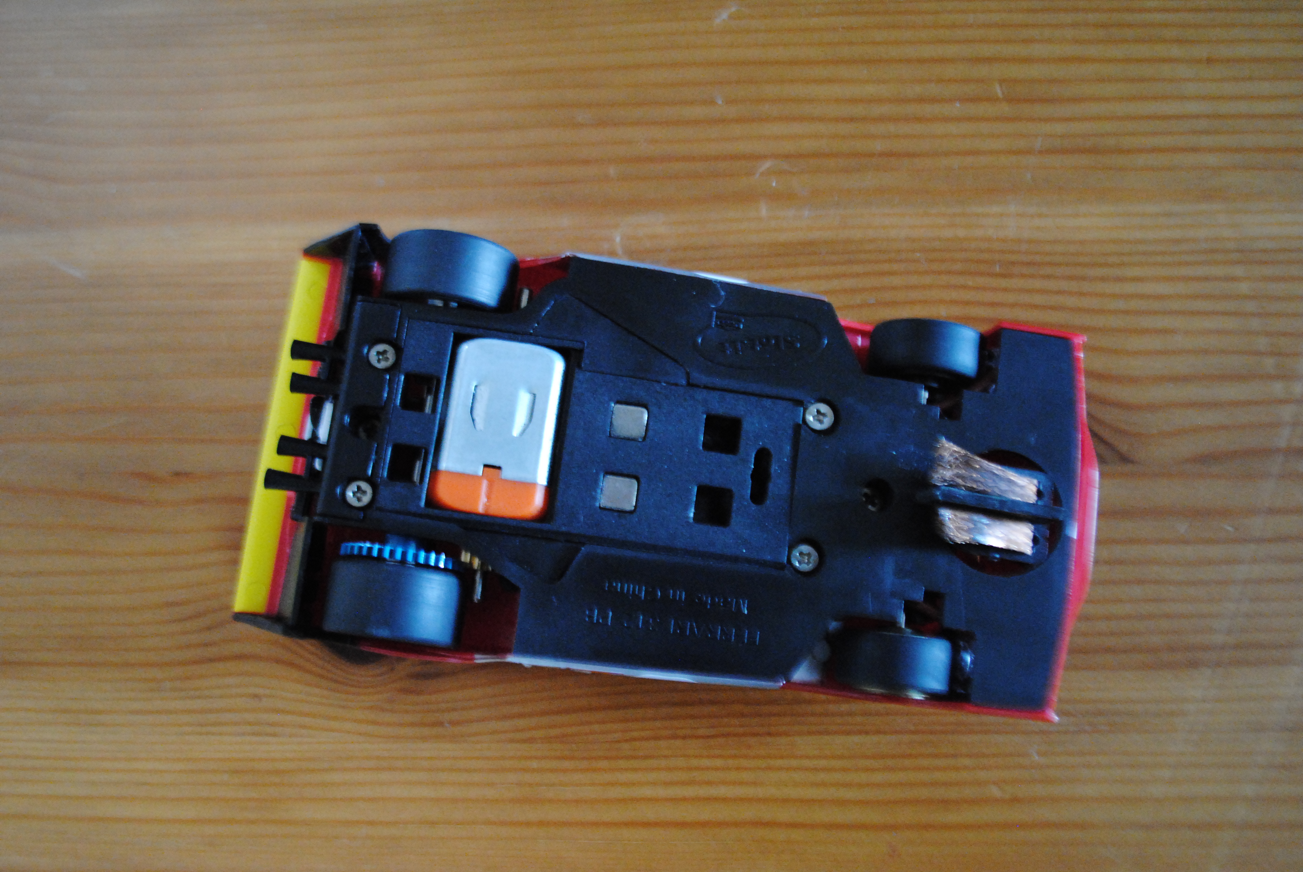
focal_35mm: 36
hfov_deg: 53.1
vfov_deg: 37.0
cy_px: 436
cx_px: 652
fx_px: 1305
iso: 1600
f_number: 4
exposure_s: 1/25
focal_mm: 24
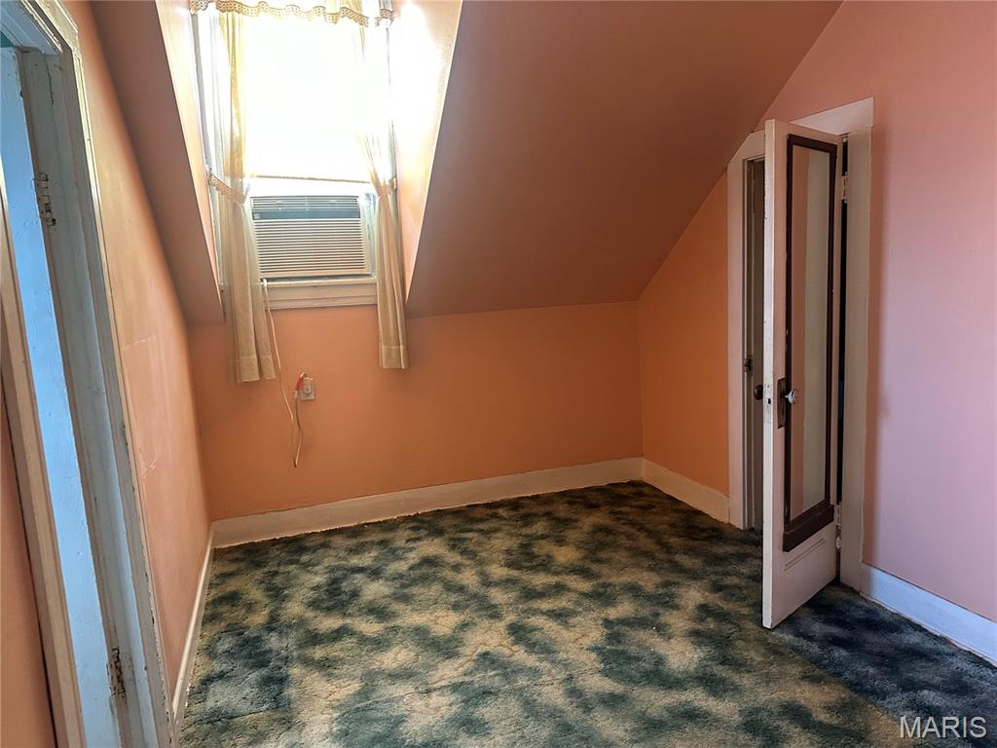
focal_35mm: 24
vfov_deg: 56.8
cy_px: 374
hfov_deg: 71.6
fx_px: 691
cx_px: 498
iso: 400
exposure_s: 1/60
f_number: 1.78
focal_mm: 6.86
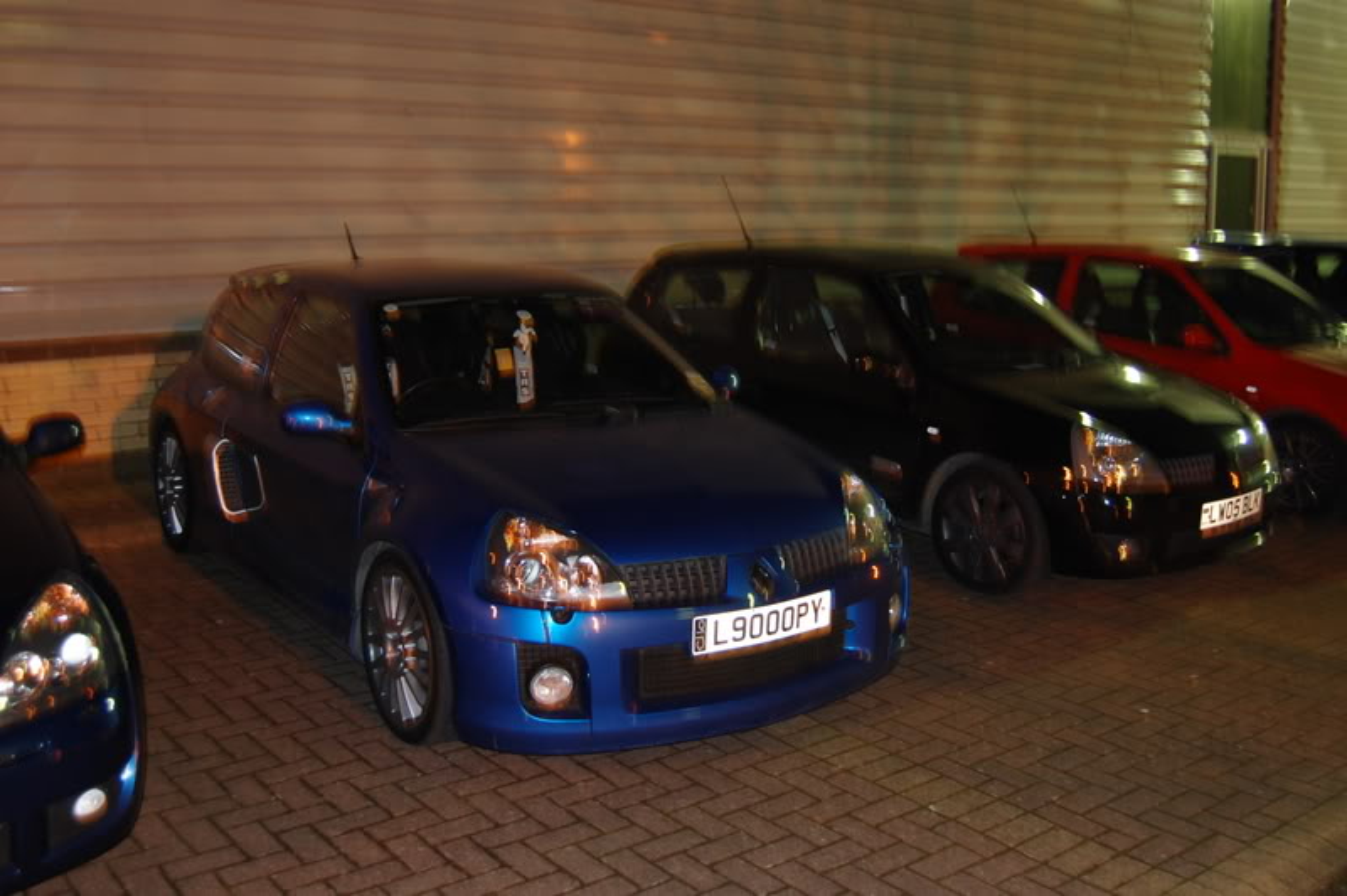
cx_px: 674
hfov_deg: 53.2
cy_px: 448
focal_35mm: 36
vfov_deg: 36.8
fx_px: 1346
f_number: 4
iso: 400
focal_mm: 24
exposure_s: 1
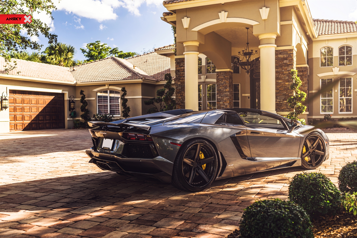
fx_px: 347
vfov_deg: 37.9
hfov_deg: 54.4
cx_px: 178
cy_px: 119
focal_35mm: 35
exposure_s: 1/250
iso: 100
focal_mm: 35
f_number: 2.8
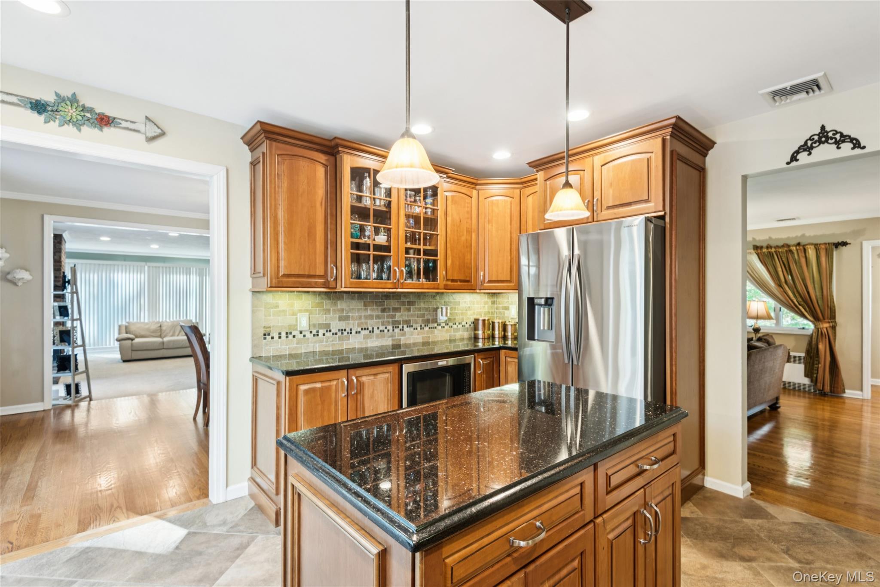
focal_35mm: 16
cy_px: 294
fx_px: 391
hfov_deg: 96.7
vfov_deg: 73.7
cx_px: 440
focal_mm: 16
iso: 160
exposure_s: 1/2
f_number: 9
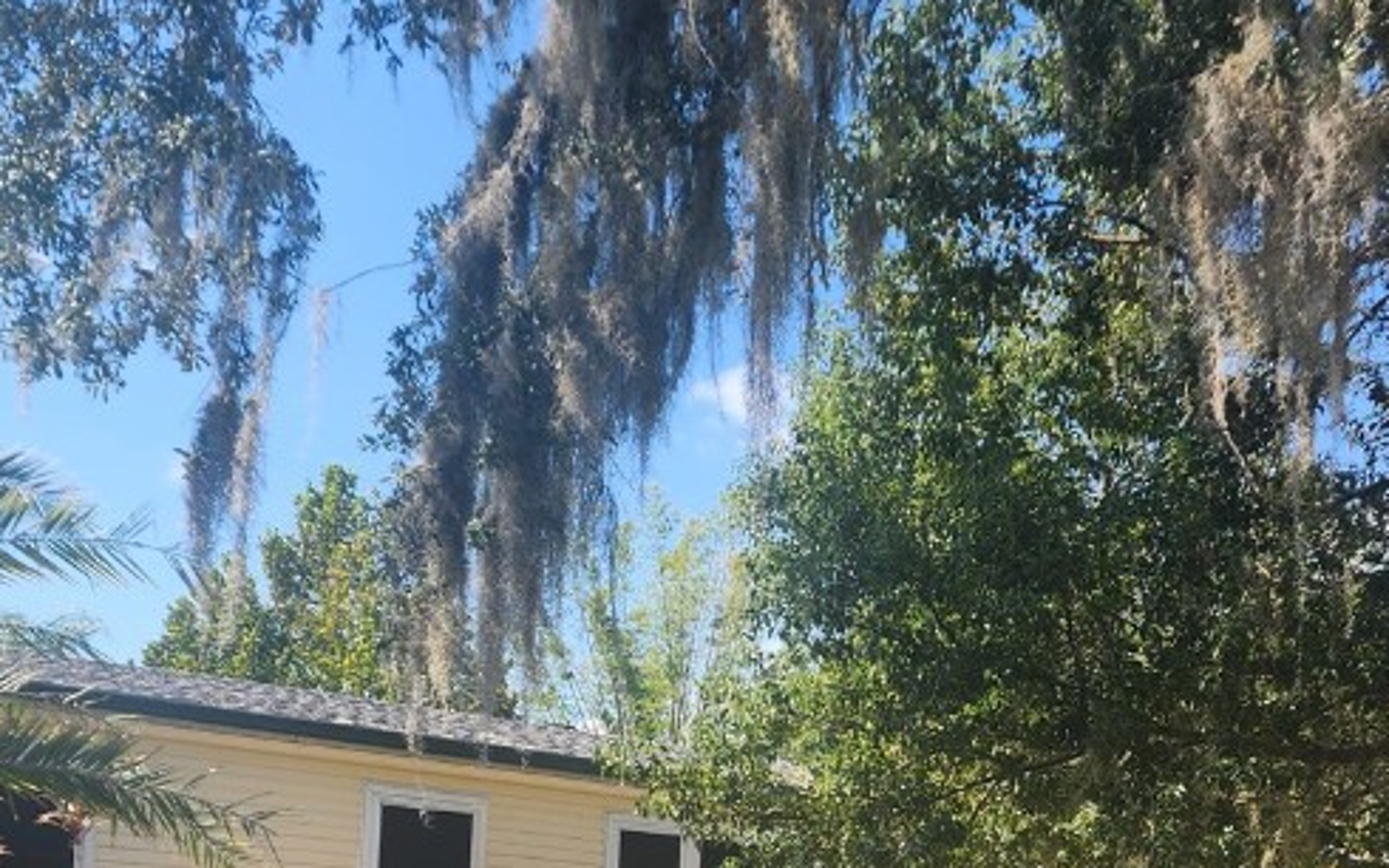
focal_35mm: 51
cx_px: 853
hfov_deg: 39.4
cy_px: 939
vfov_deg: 23.8
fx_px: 1930
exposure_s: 1/471
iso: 12
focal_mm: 6.4
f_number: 1.8
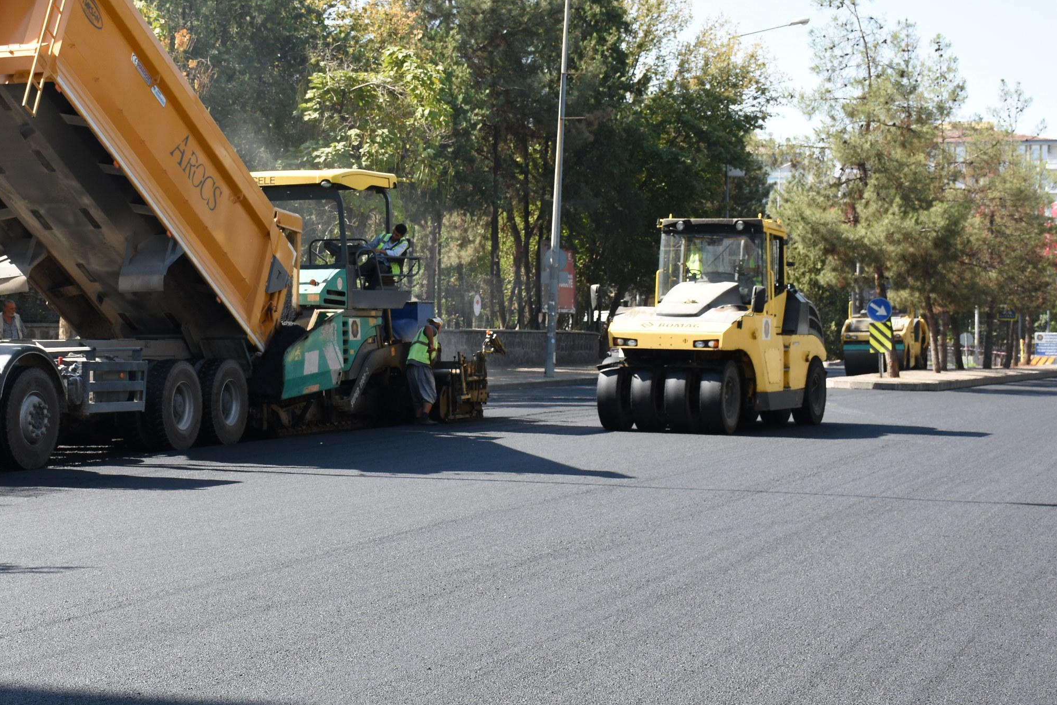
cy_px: 272
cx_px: 365
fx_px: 2231
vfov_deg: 17.9
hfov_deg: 26.5
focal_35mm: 76
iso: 200
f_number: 6.3
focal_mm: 34
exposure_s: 1/320
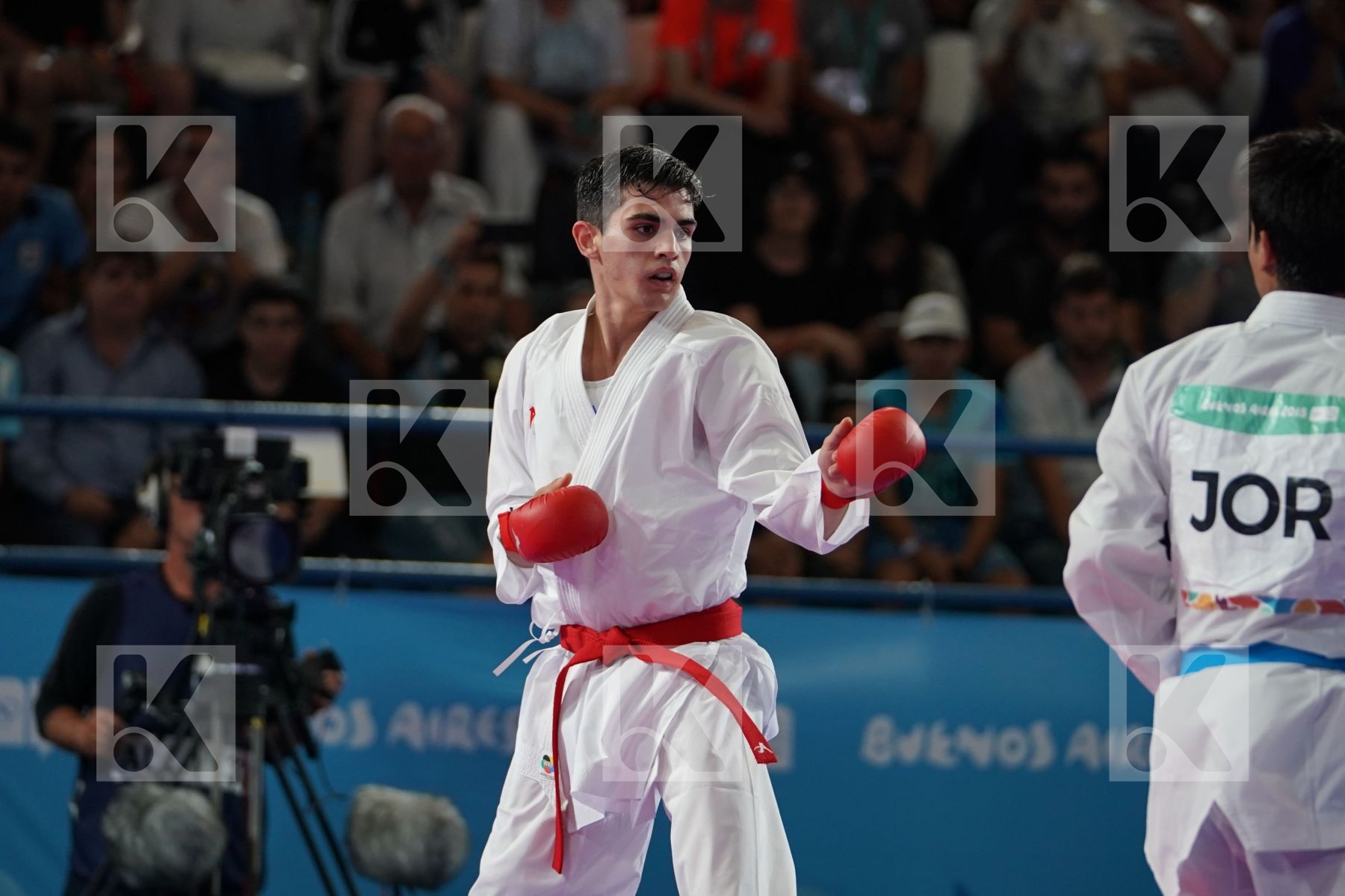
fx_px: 8630
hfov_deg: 8.9
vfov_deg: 5.9
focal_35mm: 231
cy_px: 448
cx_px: 672
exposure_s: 1/1000
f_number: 2.8
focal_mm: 154
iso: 1000
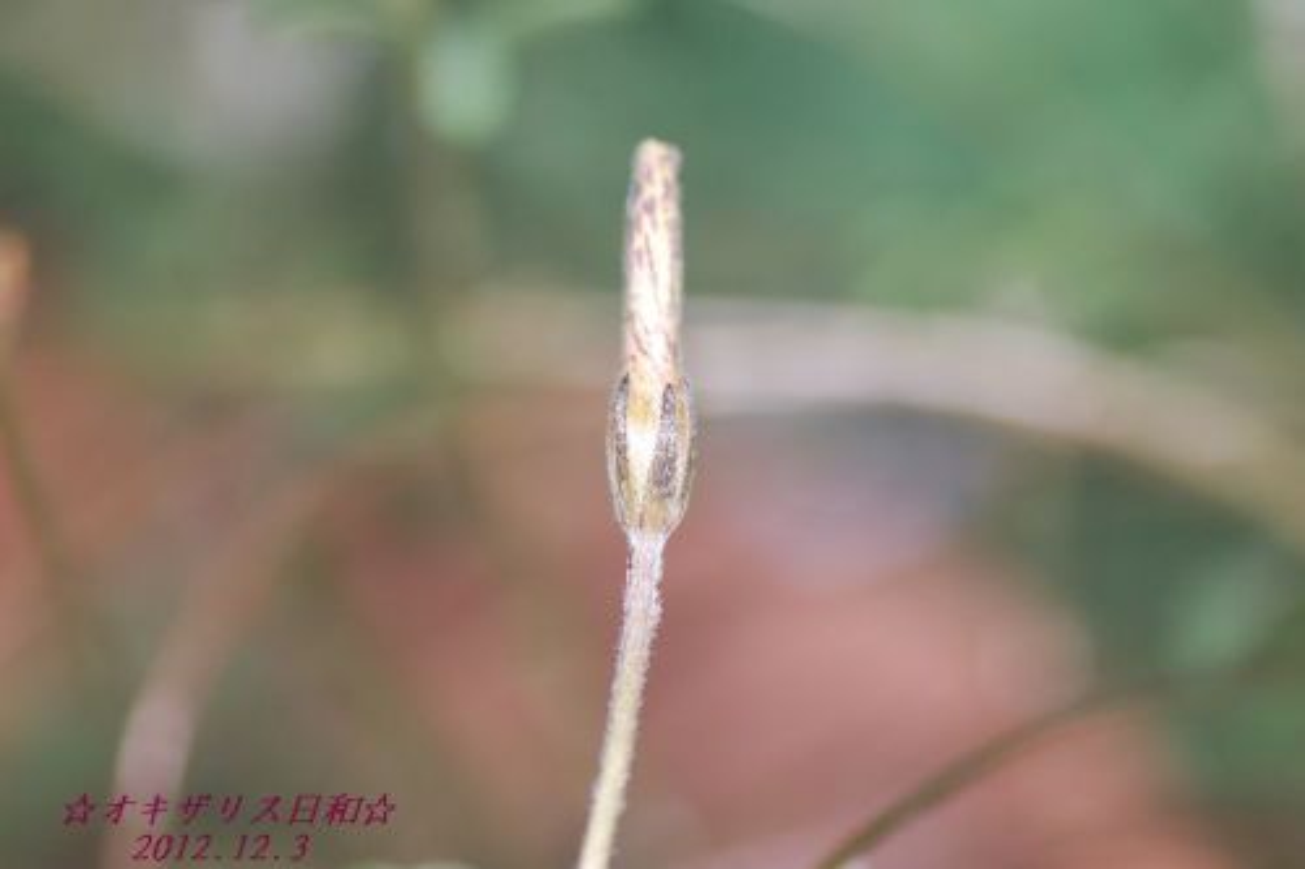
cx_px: 652
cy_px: 434
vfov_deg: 10.2
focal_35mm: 135
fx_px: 4892
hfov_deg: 15.2
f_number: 5.6
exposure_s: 1/125
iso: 200
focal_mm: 90
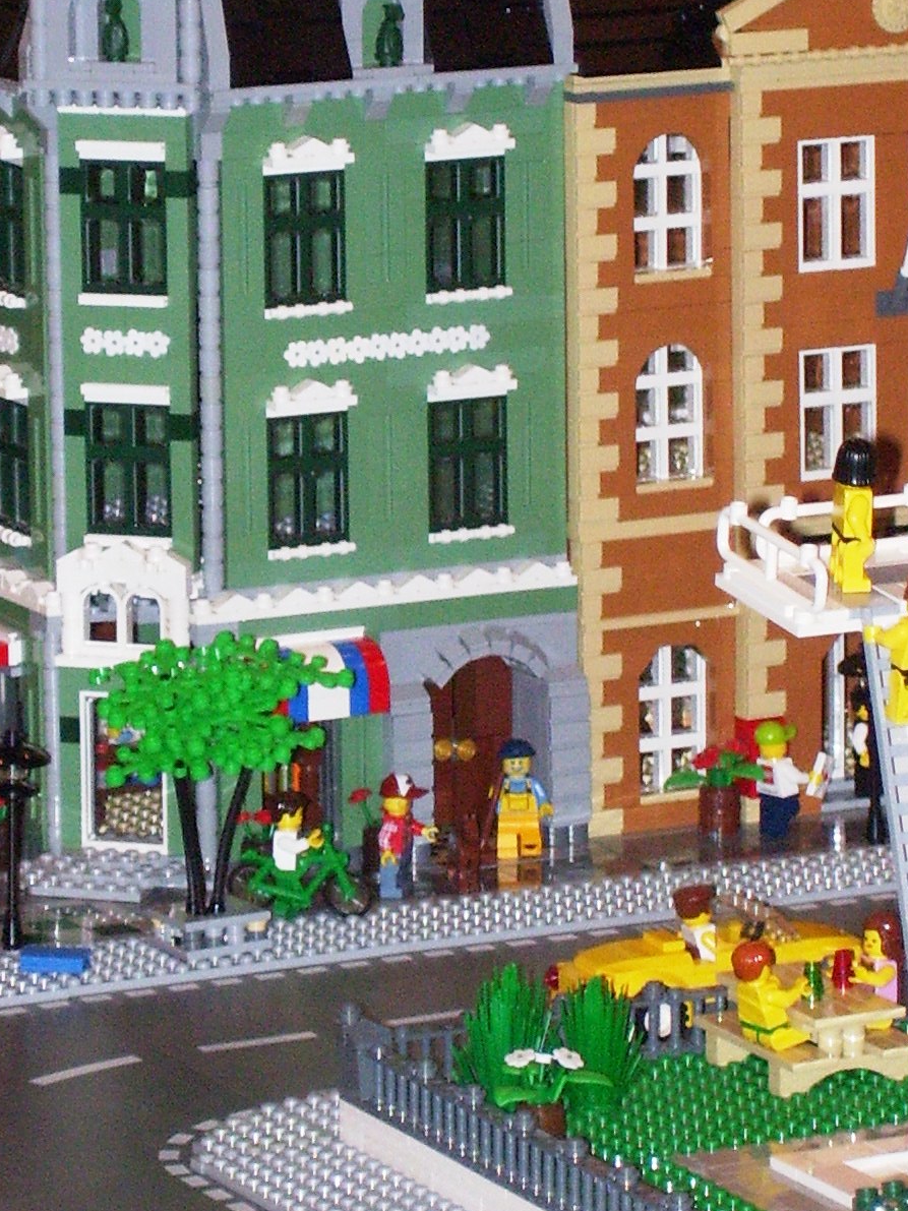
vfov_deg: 9.5
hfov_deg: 7.1
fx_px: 7311
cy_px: 380
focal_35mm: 209
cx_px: 268
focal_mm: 18
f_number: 4.6
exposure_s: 1/90
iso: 200
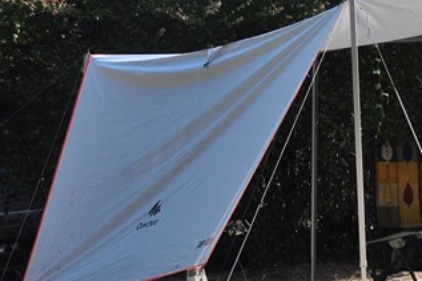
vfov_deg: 8.8
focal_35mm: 155
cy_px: 76
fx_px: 1816
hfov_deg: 12.6
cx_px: 646
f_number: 8
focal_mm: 32
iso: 400
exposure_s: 1/250
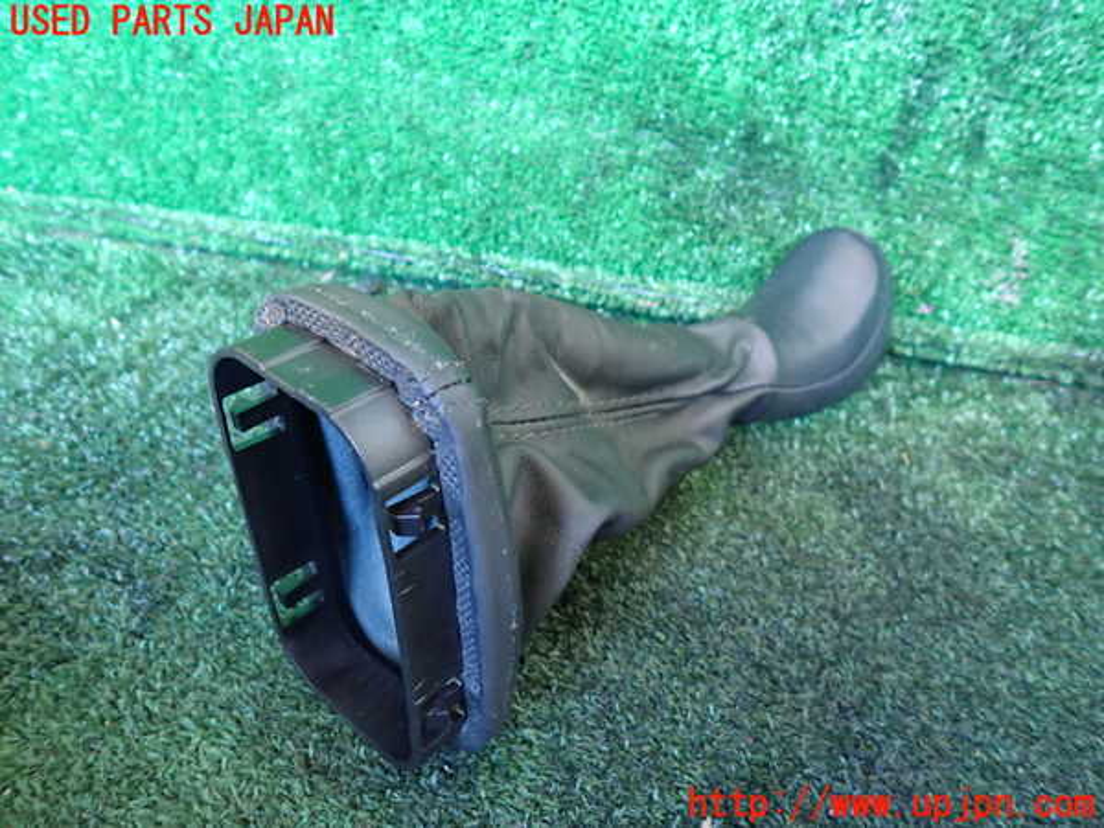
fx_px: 797
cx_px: 552
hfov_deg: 69.4
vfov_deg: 54.9
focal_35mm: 25
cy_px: 414
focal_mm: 4.5
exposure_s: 1/30
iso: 500
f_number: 2
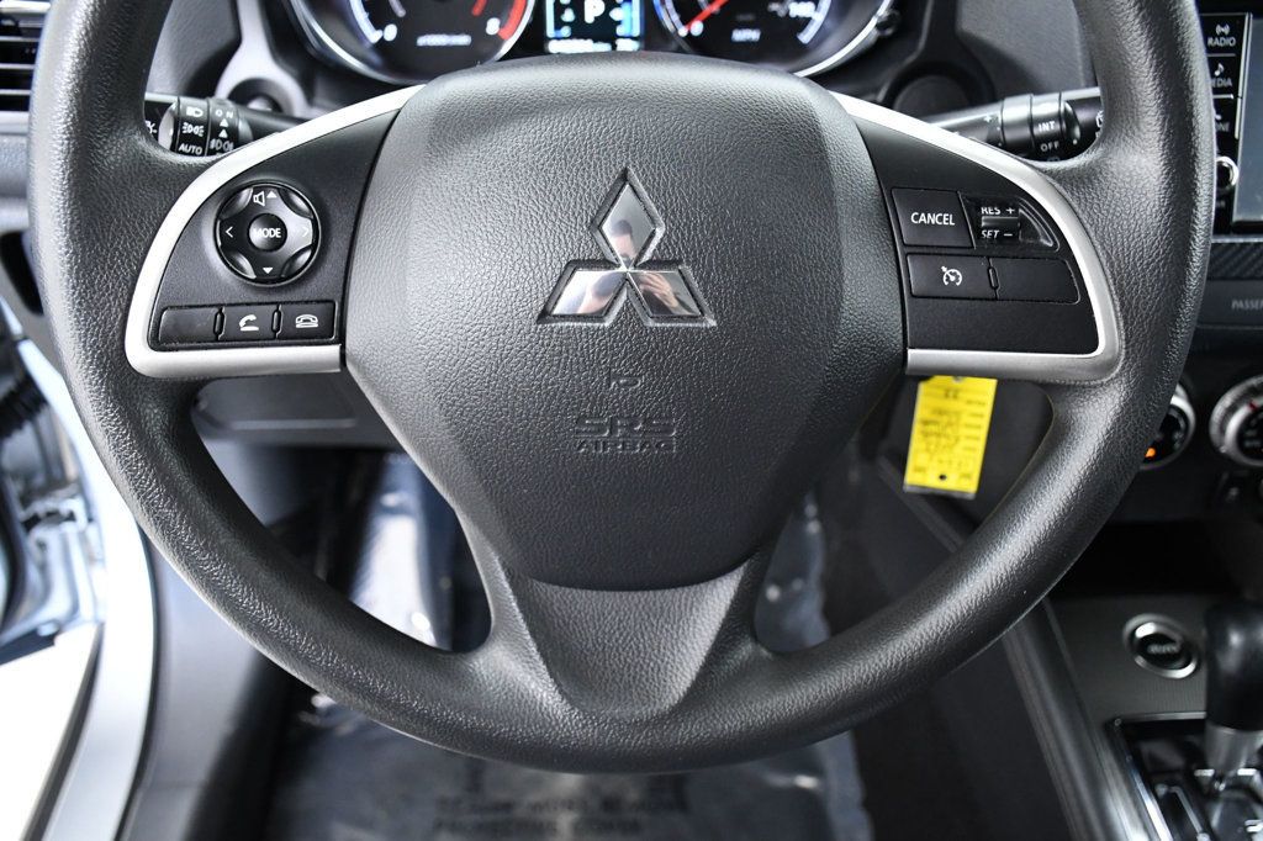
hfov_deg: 55.8
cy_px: 420
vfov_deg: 38.9
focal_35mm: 34
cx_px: 632
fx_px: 1192
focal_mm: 23
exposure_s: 1/80
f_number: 4.5
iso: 2500
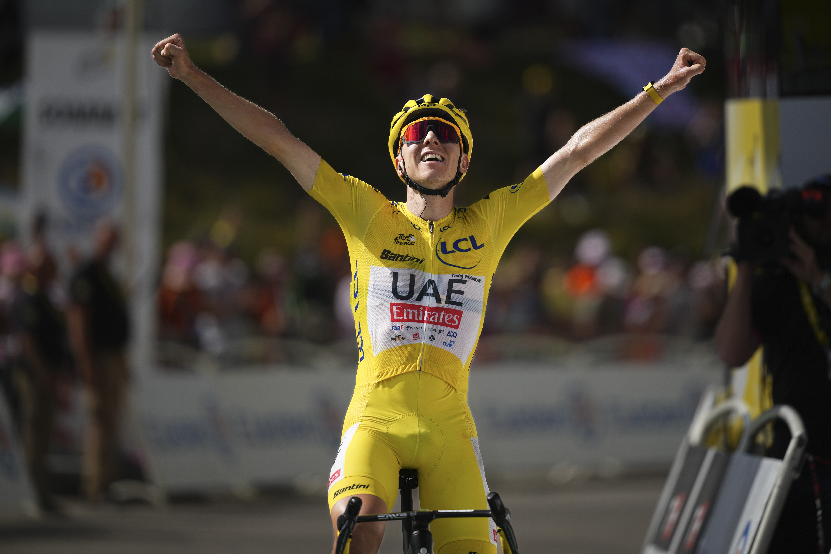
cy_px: 277
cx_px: 416
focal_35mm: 300
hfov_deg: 6.9
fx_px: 6924
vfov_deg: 4.6
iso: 200
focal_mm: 300
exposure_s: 1/5000
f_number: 2.8
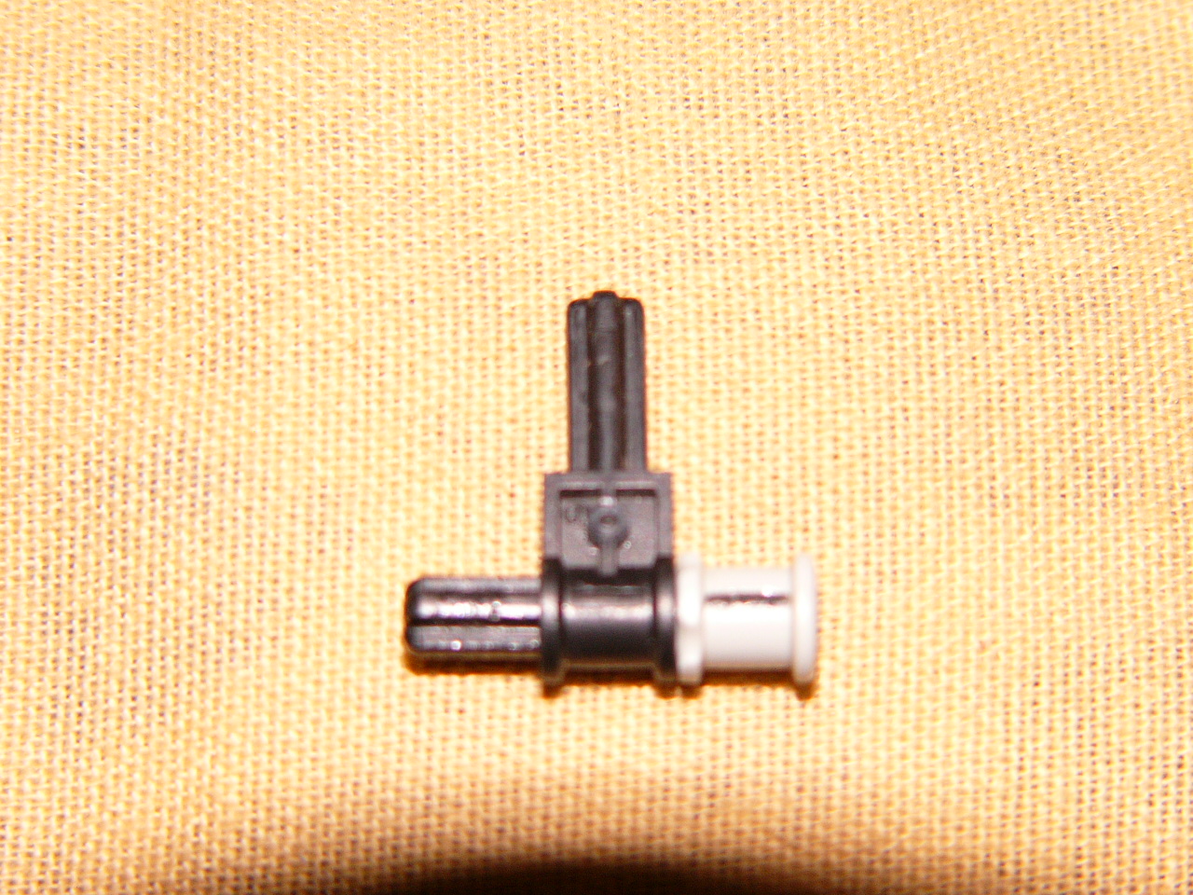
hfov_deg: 14.8
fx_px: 4584
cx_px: 596
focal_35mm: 133
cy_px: 448
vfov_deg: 11.1
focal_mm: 22.2
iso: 100
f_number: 2.8
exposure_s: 1/100
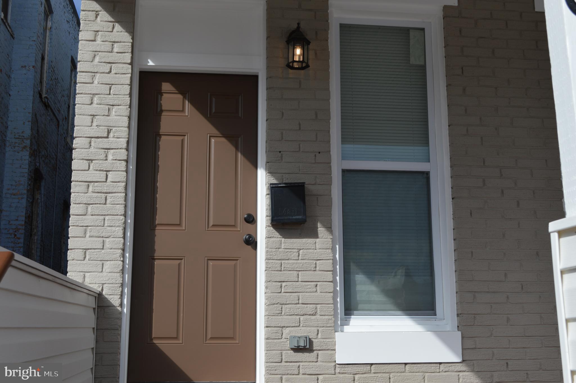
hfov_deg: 43.6
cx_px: 288
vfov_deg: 29.8
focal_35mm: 45
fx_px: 719
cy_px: 192
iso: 100
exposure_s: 1/250
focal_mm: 30
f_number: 8
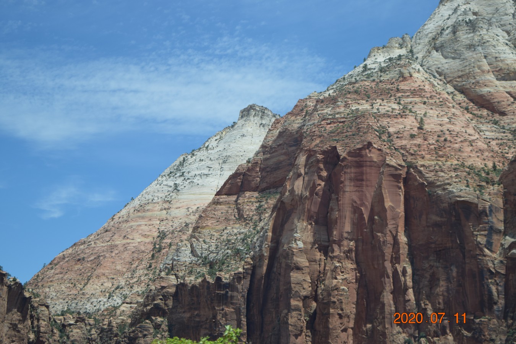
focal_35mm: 63
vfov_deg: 21.6
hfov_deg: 31.9
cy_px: 172
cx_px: 258
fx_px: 903
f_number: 5
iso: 200
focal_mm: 42
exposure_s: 1/1000
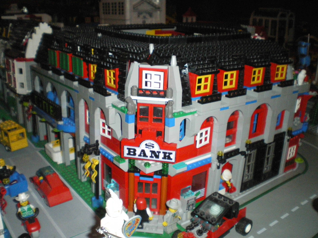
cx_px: 159
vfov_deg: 39.7
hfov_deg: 51.4
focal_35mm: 36
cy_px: 119
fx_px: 331
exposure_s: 1/50
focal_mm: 6.3
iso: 800
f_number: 3.1
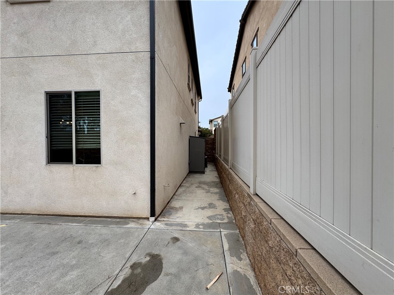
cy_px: 148
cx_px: 197
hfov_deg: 102.1
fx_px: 159
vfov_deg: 85.7
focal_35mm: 14
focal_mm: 2.22
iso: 40
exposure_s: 1/337
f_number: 2.2
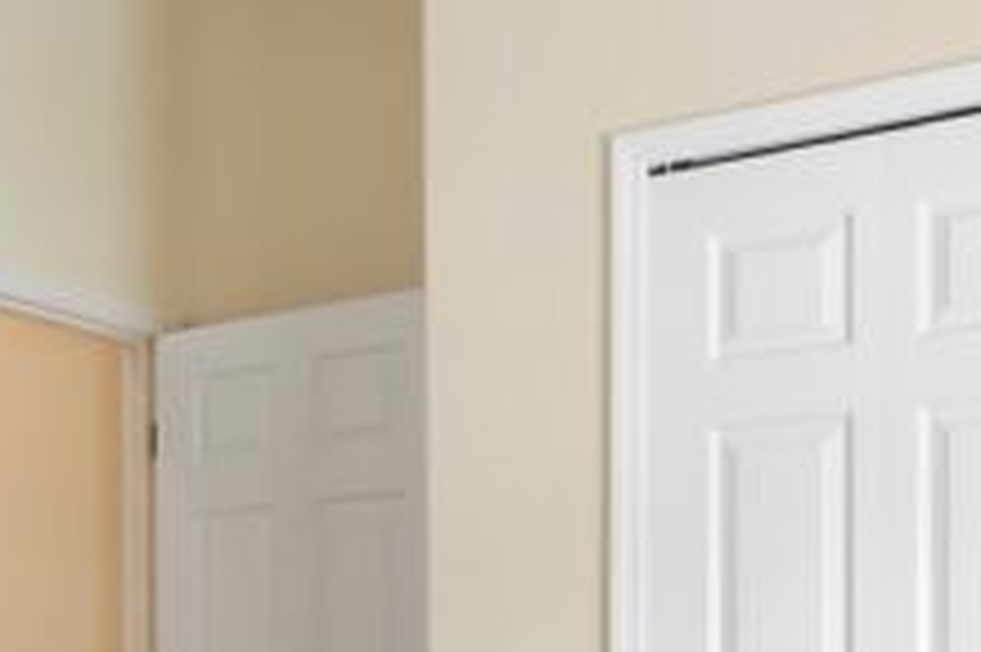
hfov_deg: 25.7
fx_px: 2042
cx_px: 9
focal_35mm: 75
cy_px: 778
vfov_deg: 17.3
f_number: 8
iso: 320
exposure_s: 1/8
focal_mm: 16
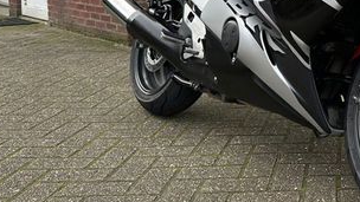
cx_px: 364
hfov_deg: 34.3
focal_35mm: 55
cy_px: 2
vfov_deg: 21.1
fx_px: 525
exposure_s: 1/587
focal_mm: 6.86
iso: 80
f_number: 1.78
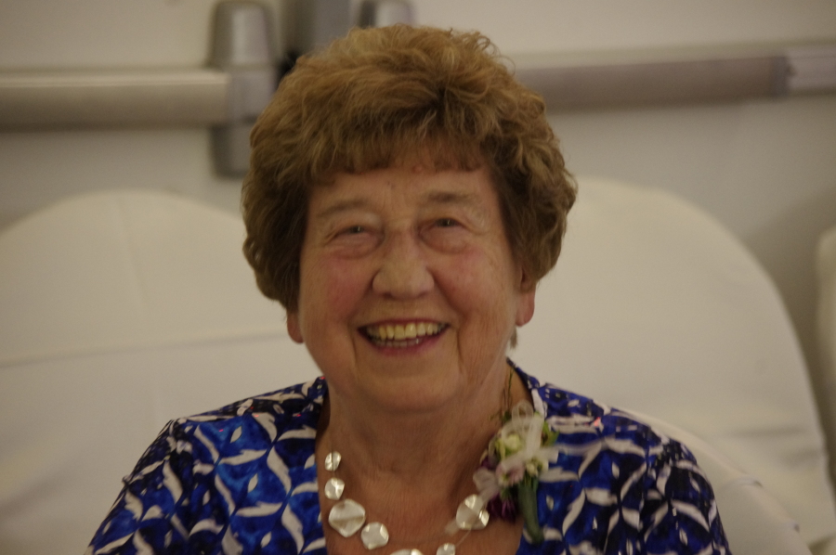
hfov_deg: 13.1
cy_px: 278
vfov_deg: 8.7
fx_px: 3642
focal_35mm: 157
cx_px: 418
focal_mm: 105
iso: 1600
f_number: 4.5
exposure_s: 1/15
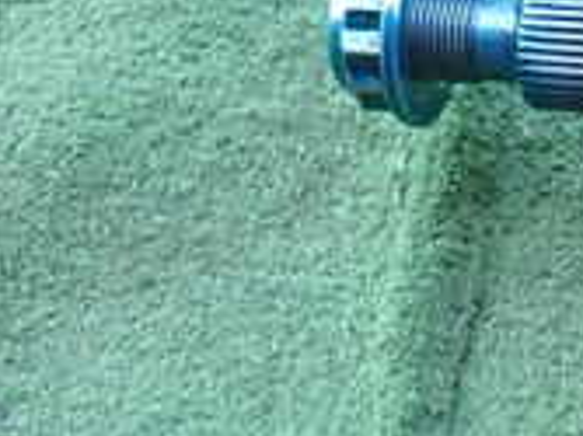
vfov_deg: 16.4
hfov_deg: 18.9
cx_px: 901
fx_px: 1515
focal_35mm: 90
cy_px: 140
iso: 100
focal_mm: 4.5
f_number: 2
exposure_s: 1/100
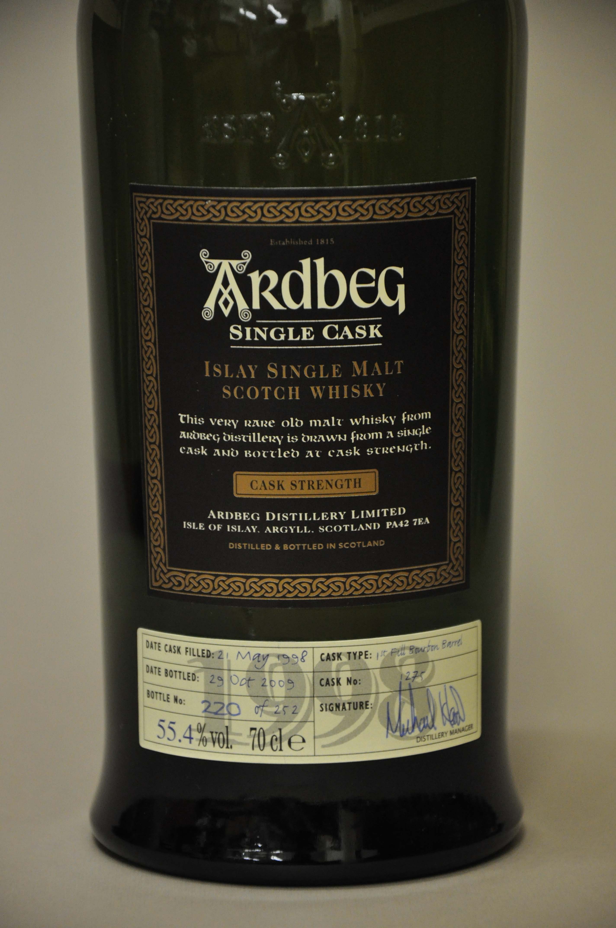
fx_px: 4053
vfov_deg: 13.1
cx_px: 308
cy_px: 464
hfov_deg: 8.7
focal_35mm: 158
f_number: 5.6
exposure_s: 1/40
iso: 1600
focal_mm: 105
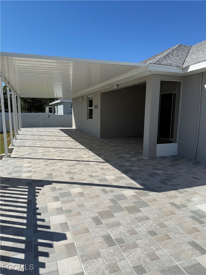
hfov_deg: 56.8
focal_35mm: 24
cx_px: 103
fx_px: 190
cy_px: 138
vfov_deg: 71.6
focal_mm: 6.76
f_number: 1.78
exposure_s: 1/5319
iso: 80
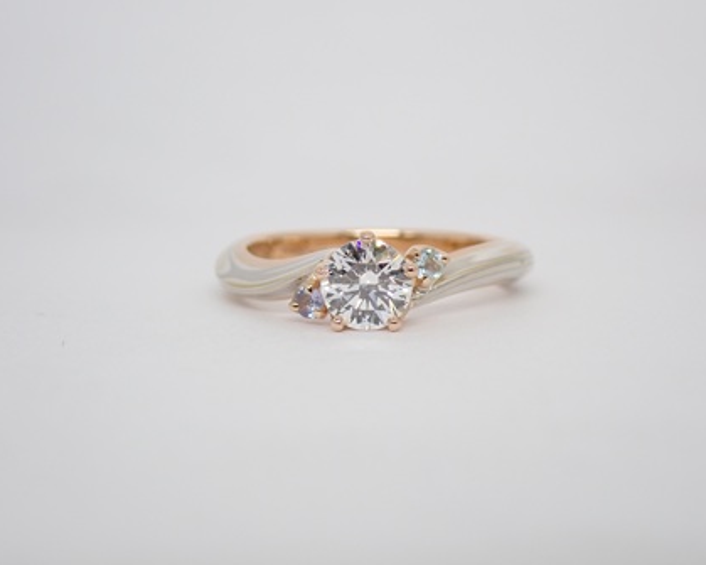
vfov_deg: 17.9
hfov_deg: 22.2
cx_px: 369
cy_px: 282
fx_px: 1797
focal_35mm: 86
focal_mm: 14.62
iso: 200
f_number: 4.3
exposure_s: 1/125
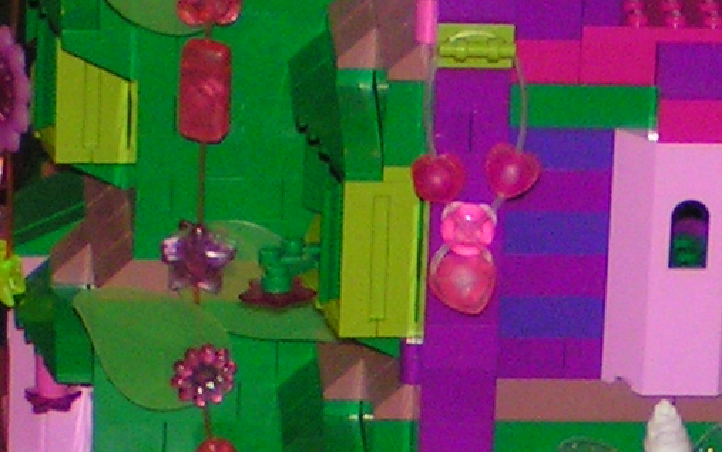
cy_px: 476
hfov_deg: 5.1
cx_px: 1172
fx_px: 8009
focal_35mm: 407
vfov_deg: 3.2
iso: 200
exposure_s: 1/100
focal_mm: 14.5
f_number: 3.5
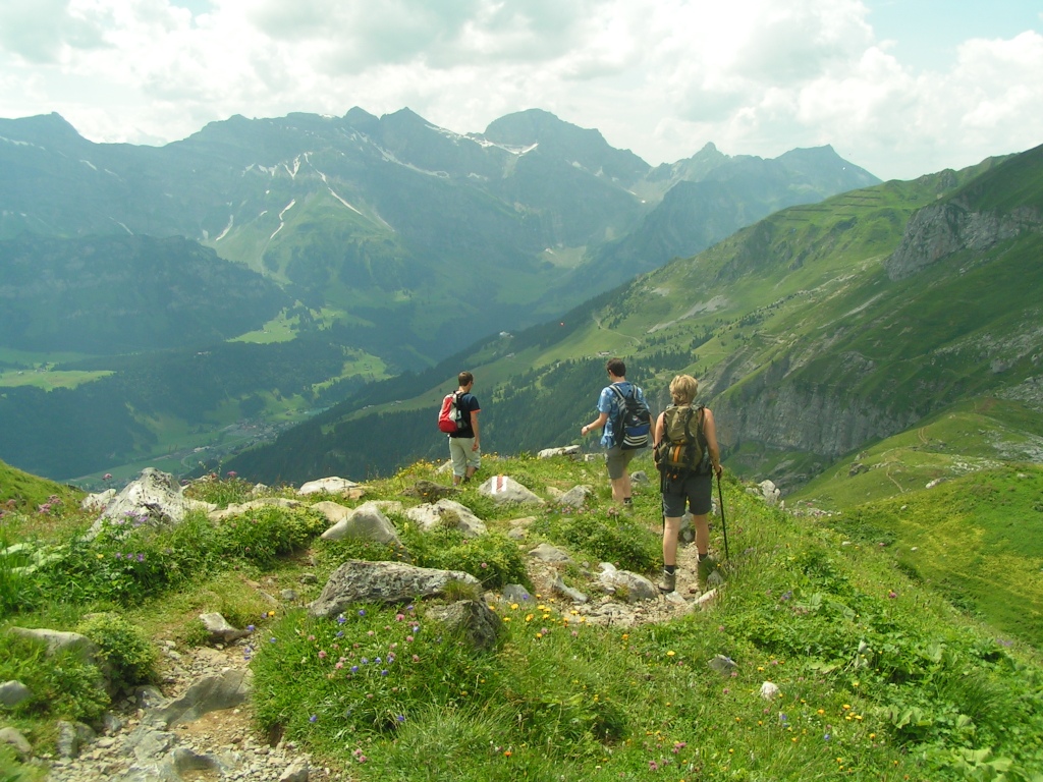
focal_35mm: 38
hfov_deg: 49.0
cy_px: 391
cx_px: 522
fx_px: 1145
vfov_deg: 37.7
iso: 50
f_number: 5.6
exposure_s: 1/400
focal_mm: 5.8
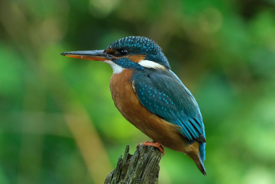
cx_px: 138
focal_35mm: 360
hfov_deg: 5.7
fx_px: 2750
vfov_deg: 3.8
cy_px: 92
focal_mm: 239.8
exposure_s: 1/125
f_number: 5.6
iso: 1250
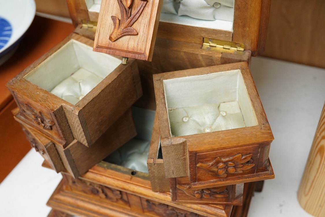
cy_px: 108
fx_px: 406
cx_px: 162
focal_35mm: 45
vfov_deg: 29.9
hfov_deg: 43.6
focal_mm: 30
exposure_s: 1/160
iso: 2500
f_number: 9
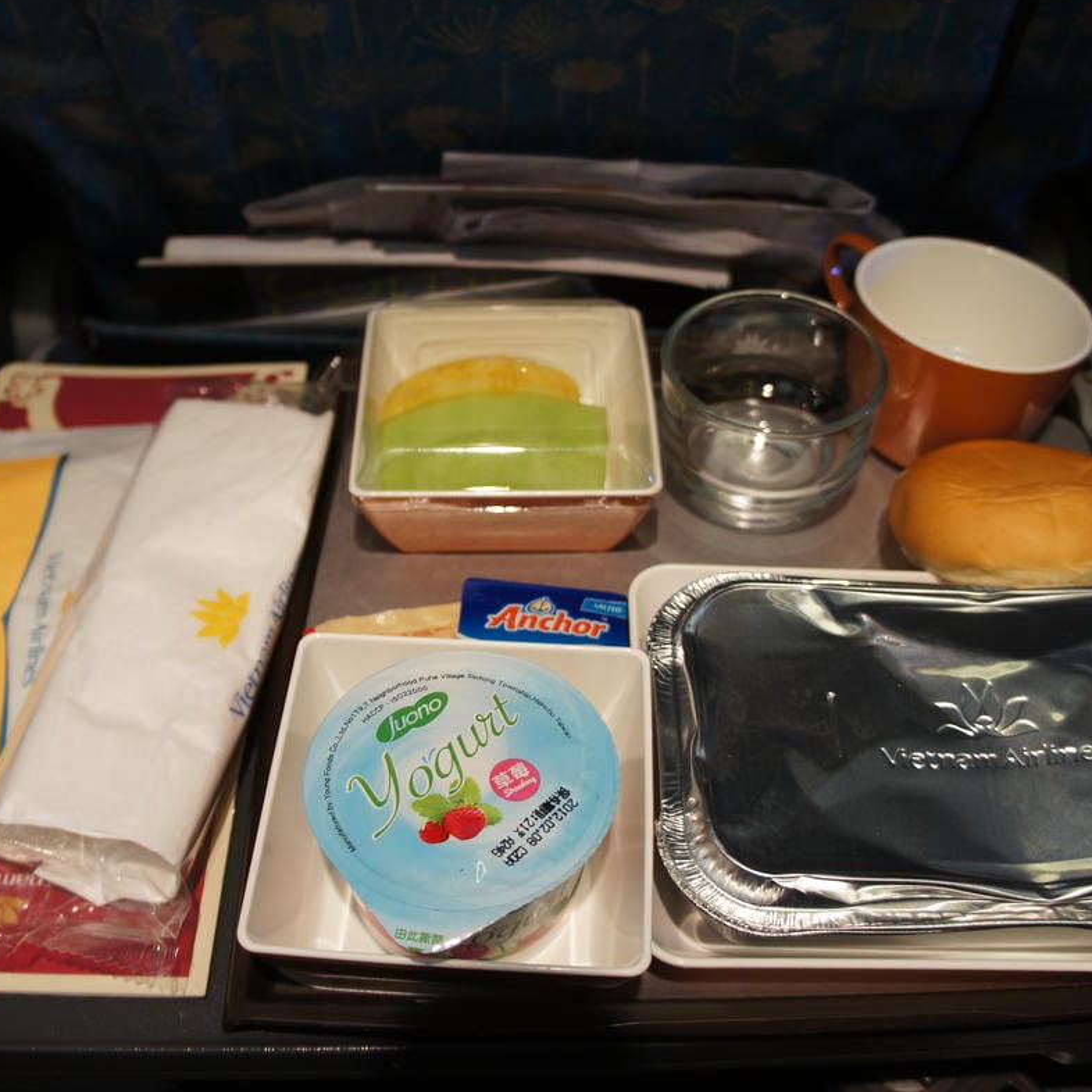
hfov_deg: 47.2
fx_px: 1249
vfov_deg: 47.2
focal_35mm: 35
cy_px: 547
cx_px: 506
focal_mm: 18
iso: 320
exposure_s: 1/30
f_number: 3.5
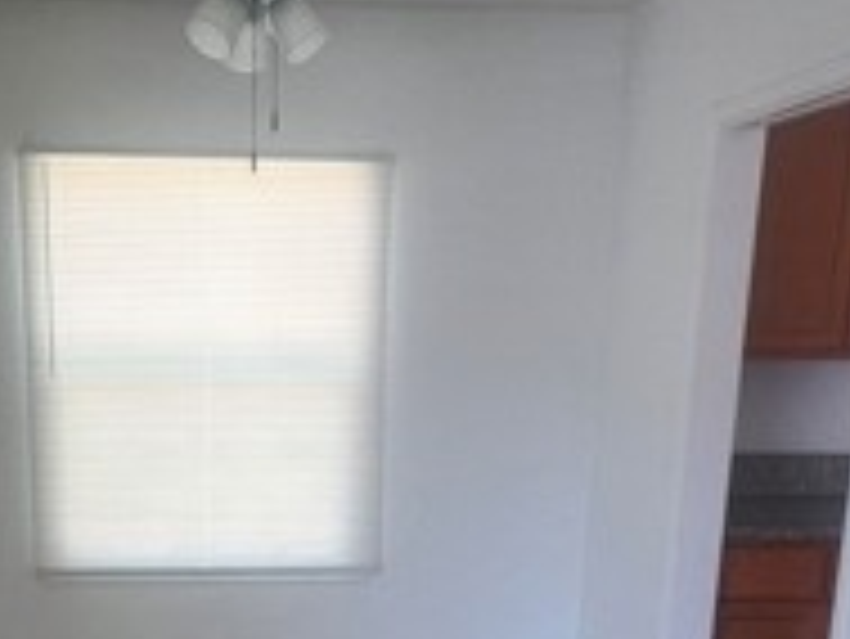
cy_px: 598
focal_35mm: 44
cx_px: 252
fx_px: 1081
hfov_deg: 42.1
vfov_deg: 31.1
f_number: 1.8
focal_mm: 1.57
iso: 64
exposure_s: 1/99
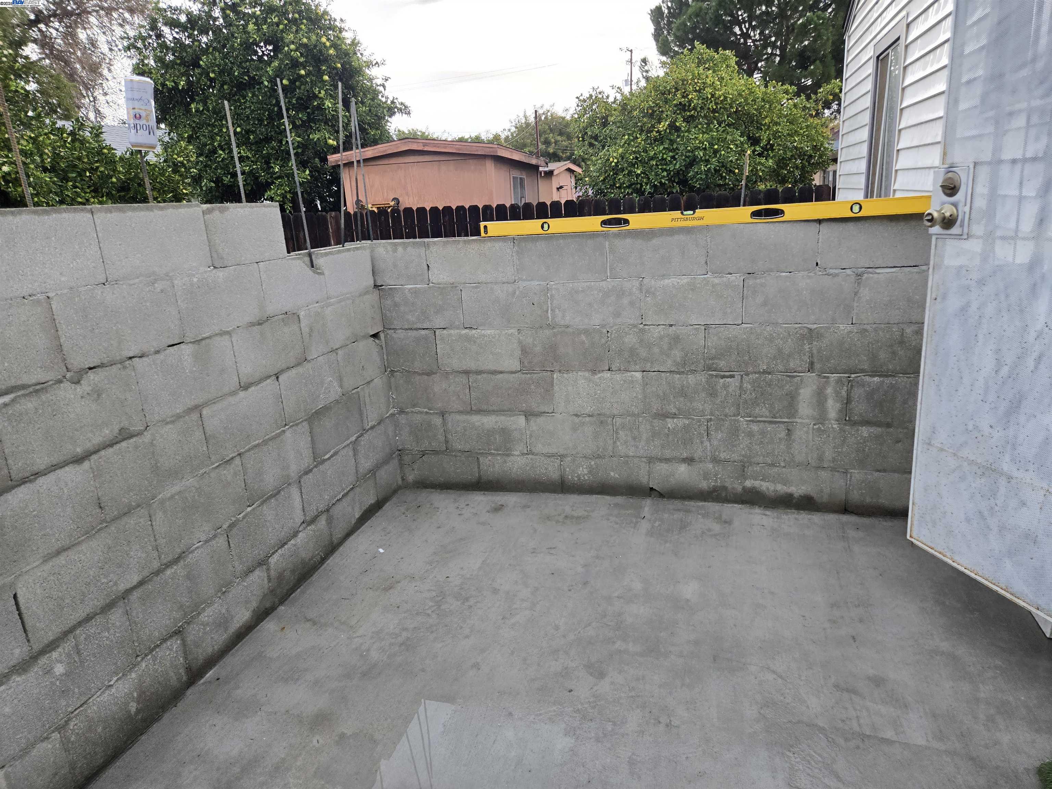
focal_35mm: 23
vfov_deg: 58.9
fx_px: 699
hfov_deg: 73.9
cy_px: 394
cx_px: 526
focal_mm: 5.4
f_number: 1.8
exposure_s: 1/180
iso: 100
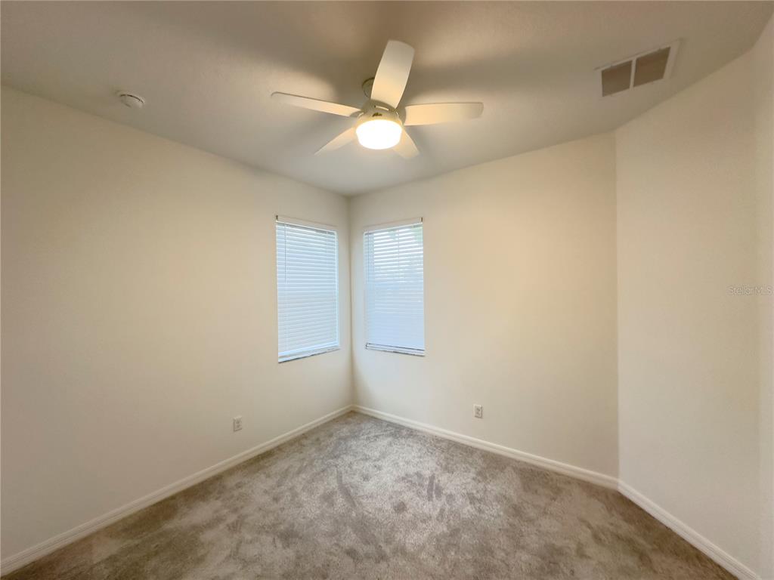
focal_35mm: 14
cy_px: 290
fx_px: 313
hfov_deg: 102.1
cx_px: 387
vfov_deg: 85.7
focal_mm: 2.22
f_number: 2.2
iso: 200
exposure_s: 1/60
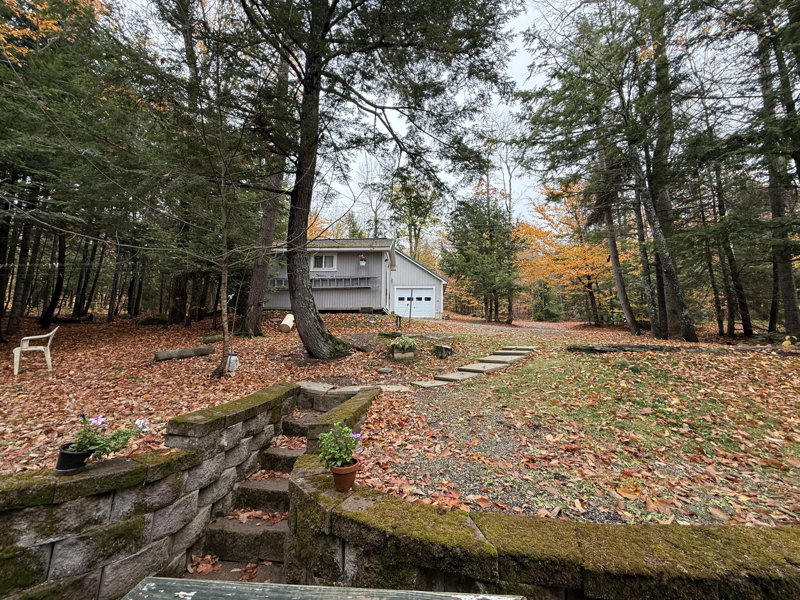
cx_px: 400
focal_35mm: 14
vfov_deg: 85.7
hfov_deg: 102.1
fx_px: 324
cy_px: 300
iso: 64
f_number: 2.2
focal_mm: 2.22
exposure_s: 1/145
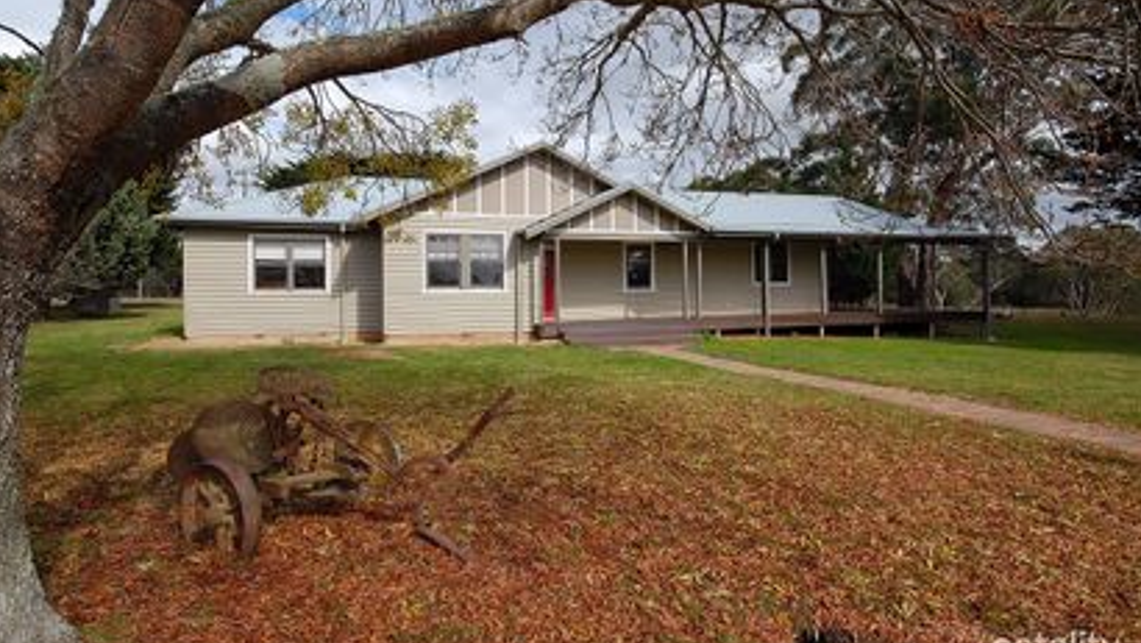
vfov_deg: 60.7
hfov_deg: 92.3
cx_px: 512
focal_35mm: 18
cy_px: 269
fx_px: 545
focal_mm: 10
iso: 160
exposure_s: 1/250
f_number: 8
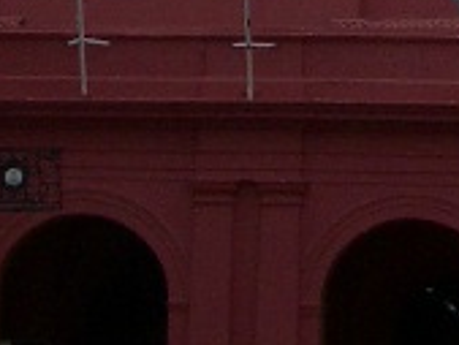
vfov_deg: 6.9
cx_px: 364
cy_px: -171
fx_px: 2813
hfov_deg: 9.3
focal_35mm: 212
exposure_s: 1/1600
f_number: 4.3
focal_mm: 5.8
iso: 50
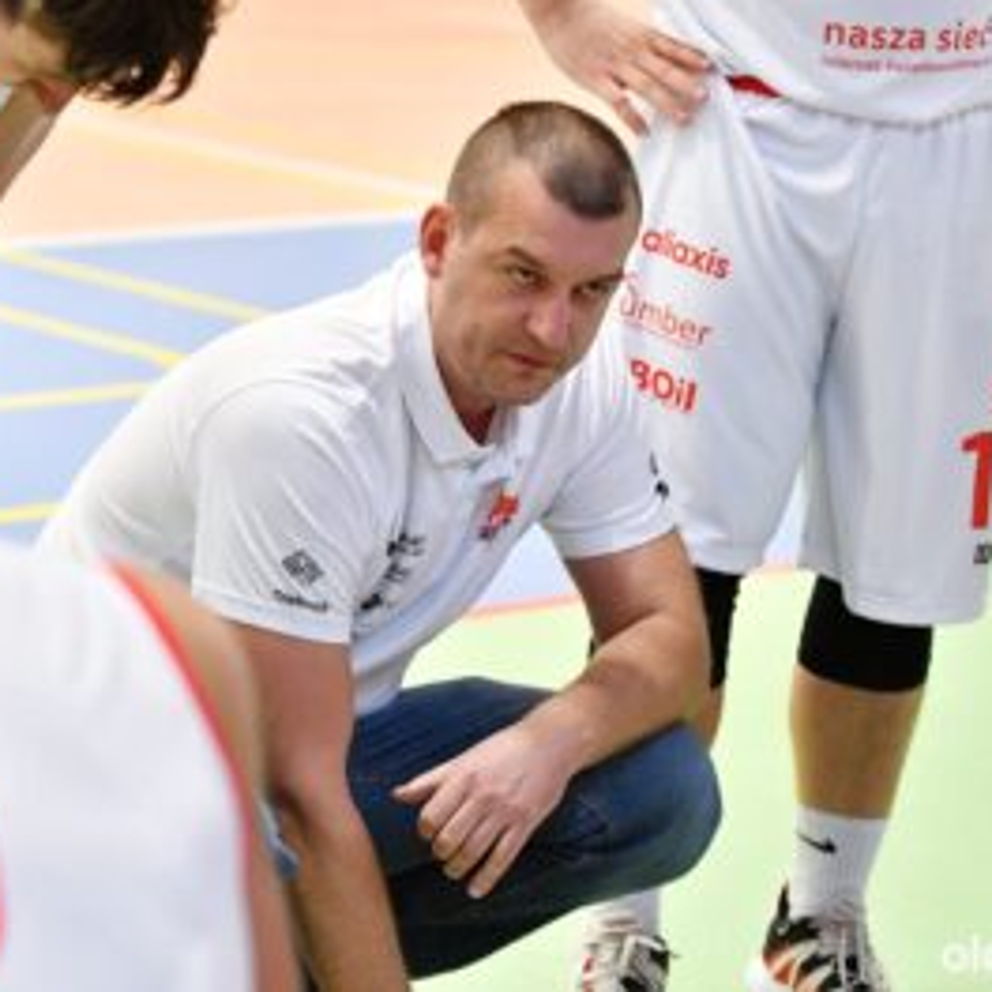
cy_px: 494
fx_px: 4377
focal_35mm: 135
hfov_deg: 12.9
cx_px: 522
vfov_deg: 12.9
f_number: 2.8
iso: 1600
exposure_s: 1/400
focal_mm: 70
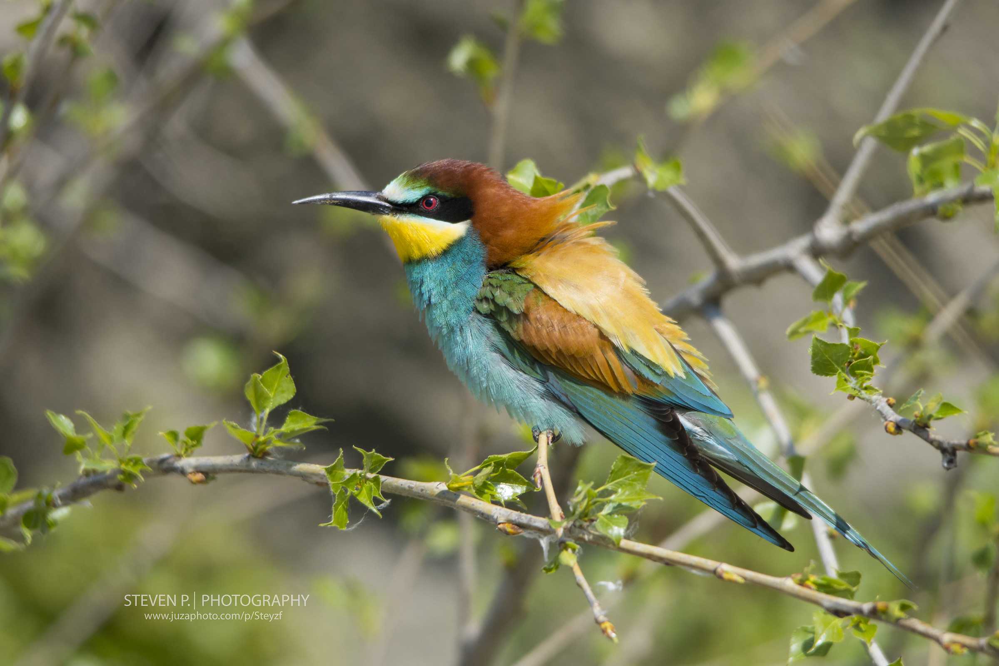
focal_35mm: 570
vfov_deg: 2.4
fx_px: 15816
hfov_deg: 3.6
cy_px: 333
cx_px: 500
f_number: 6.3
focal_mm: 380
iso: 800
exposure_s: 1/2500
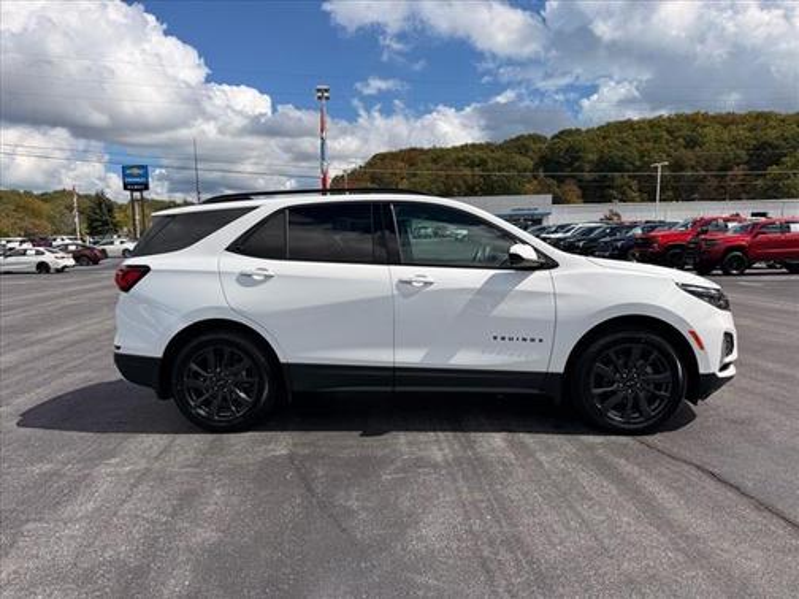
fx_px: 554
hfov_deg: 71.6
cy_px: 300
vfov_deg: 56.8
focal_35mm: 24
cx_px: 400
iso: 80
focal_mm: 6.76
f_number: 1.78
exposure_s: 1/6711
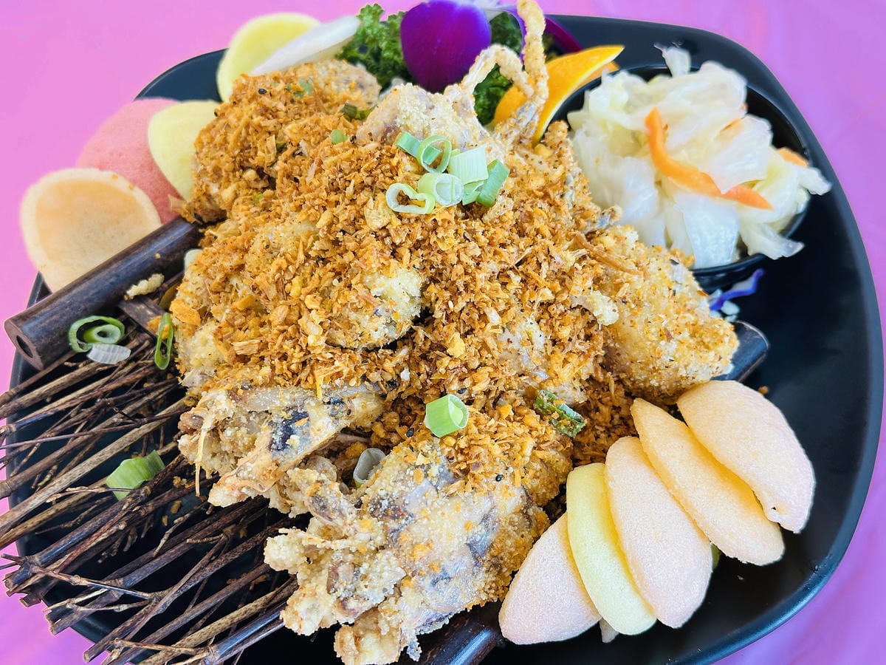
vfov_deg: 30.3
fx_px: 1229
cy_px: 332
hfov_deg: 39.7
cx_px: 443
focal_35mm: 48
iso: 200
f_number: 1.78
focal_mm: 6.86
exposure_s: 1/40
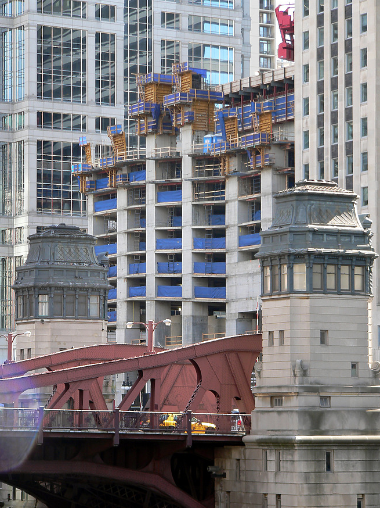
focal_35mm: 136
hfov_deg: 10.9
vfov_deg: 14.5
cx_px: 189
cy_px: 249
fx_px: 1992
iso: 80
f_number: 3.3
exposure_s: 1/125
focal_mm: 21.9
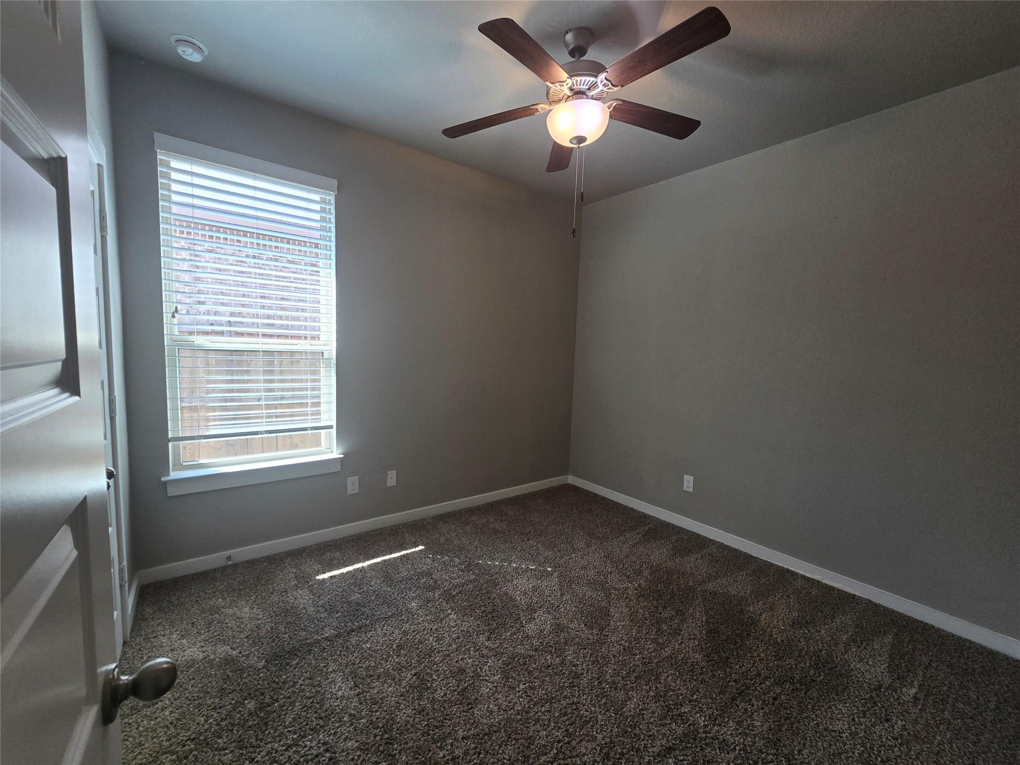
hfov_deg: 106.2
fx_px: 383
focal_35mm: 13
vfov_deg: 89.9
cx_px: 510
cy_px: 382
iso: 80
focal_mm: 2.2
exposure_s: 1/120
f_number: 2.2
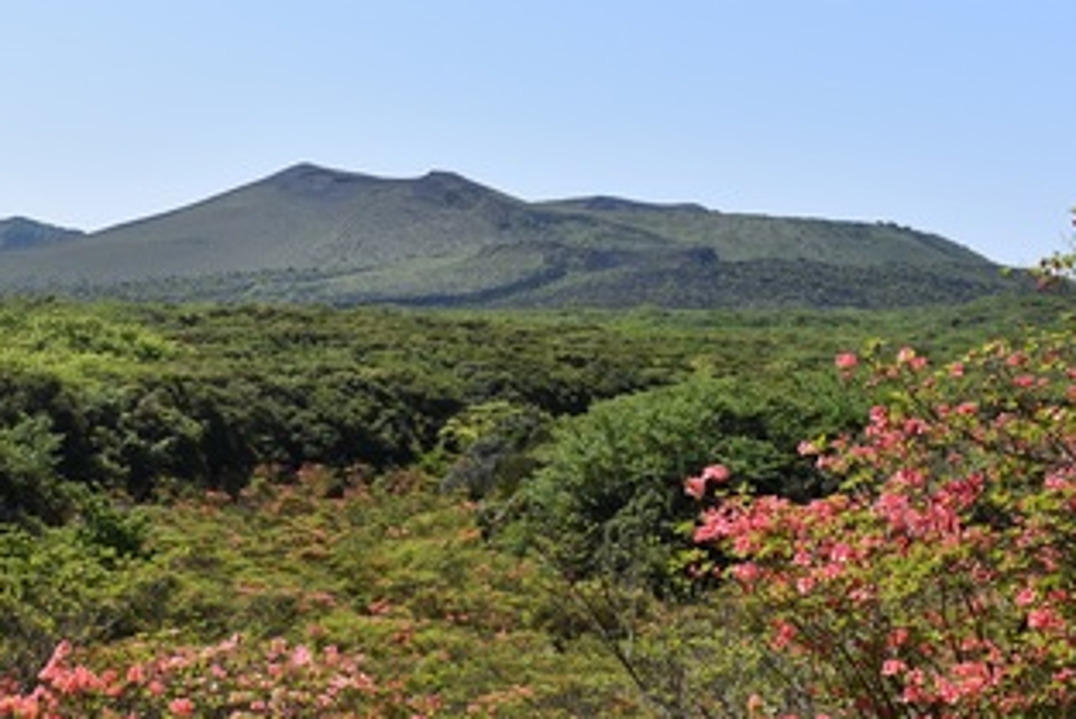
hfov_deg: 29.6
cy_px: 401
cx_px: 282
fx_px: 2003
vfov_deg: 20.3
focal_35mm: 67
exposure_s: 1/250
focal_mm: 28
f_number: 8
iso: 100
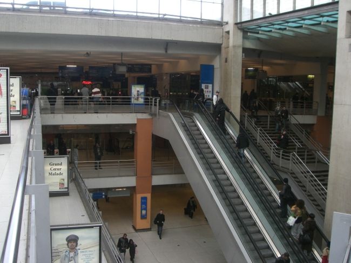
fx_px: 385
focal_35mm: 38
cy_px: 132
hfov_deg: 49.0
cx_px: 176
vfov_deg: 37.7
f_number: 2.7
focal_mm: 6.2
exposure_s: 1/60
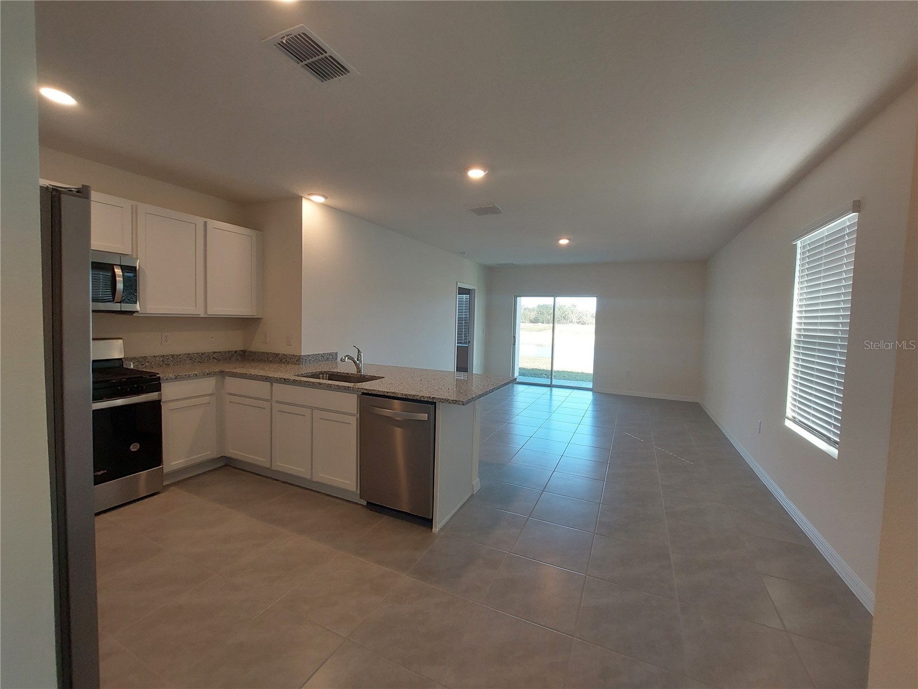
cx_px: 459
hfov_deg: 106.2
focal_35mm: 13
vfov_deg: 89.9
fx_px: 345
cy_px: 344
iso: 64
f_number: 2.2
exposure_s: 1/60
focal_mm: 1.74
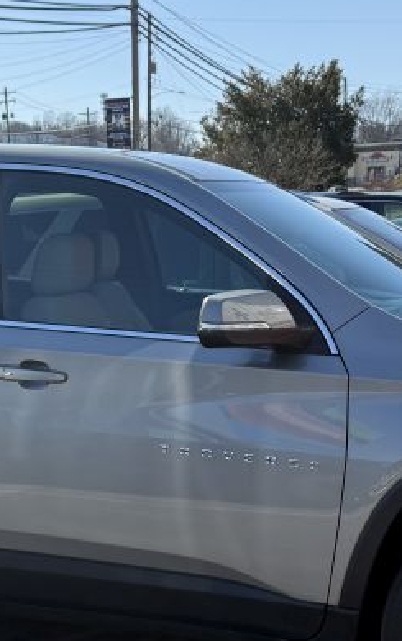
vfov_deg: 31.1
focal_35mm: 65
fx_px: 1137
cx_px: 156
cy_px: 459
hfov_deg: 20.0
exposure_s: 1/3021
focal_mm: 6.76
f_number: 1.78
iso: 100
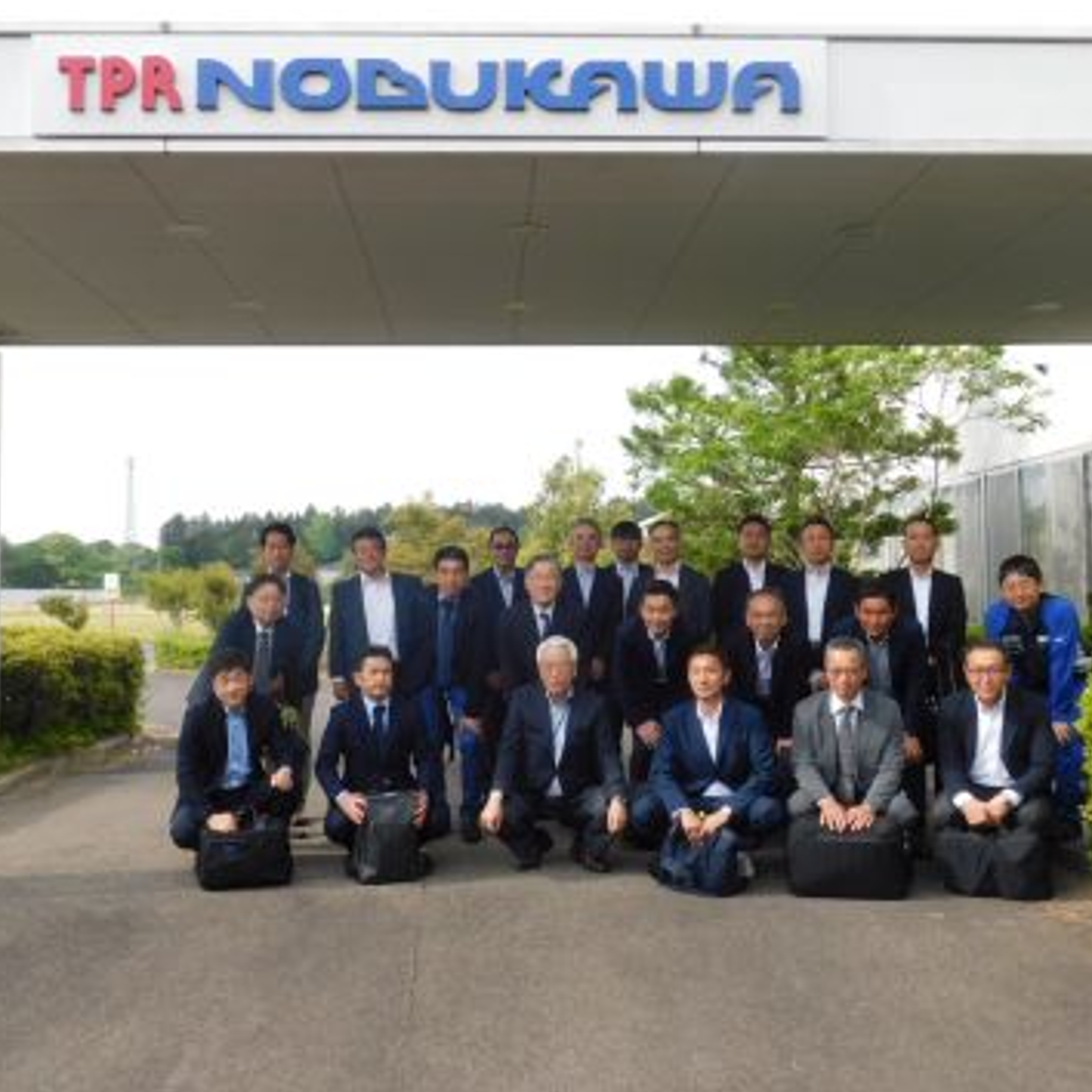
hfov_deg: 46.0
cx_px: 524
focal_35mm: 36
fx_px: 1285
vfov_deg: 46.0
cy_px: 540
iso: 125
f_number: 3.2
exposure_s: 1/500
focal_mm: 5.3
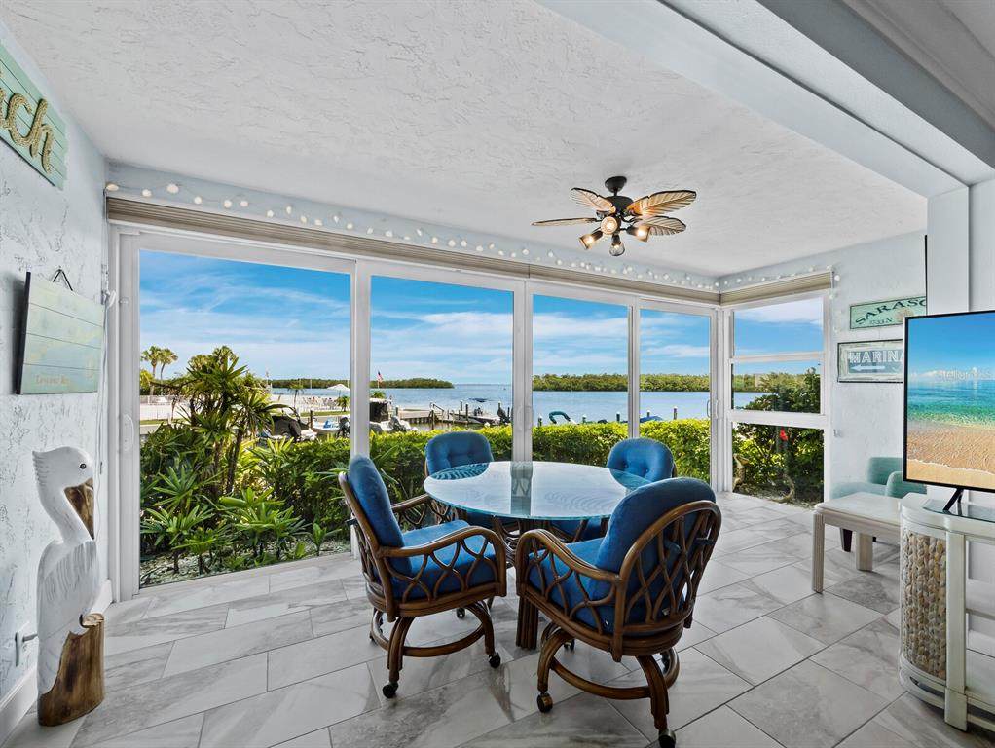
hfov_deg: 102.0
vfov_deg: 85.7
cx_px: 498
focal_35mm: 14
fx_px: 403
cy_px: 374
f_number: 11
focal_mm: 7
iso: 400
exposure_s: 1/30
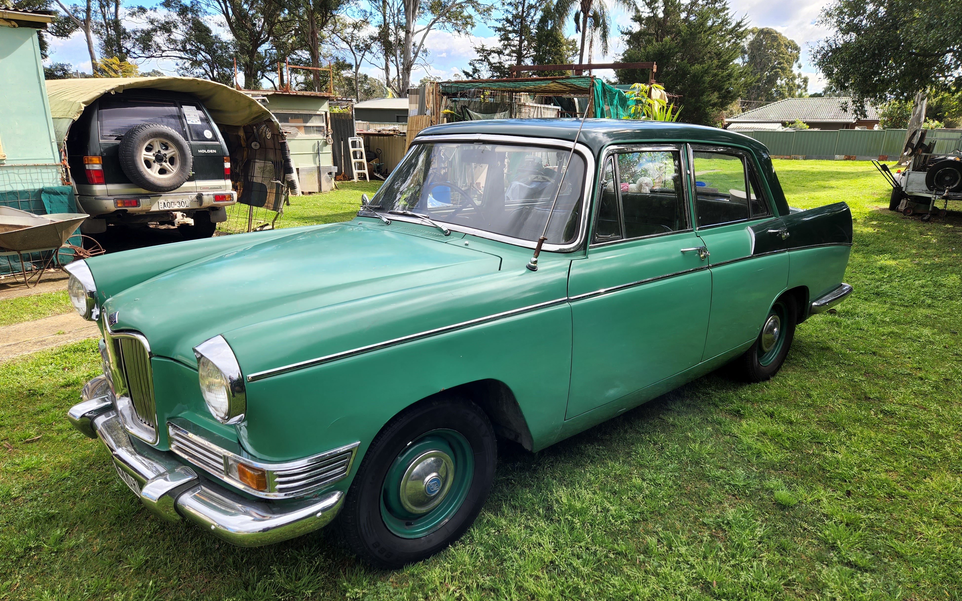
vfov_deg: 49.1
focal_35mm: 25
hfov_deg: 72.5
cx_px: 478
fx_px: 655
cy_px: 342
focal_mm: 5.4
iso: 20
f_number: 1.8
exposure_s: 1/461
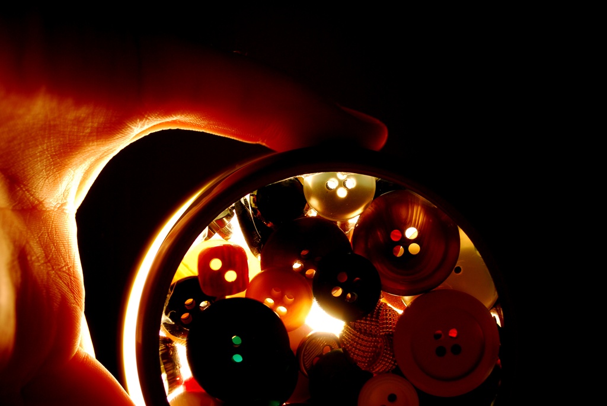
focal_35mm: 52
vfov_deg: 25.8
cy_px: 203
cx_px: 304
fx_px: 886
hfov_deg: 37.8
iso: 200
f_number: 5.3
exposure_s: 1/40
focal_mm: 35
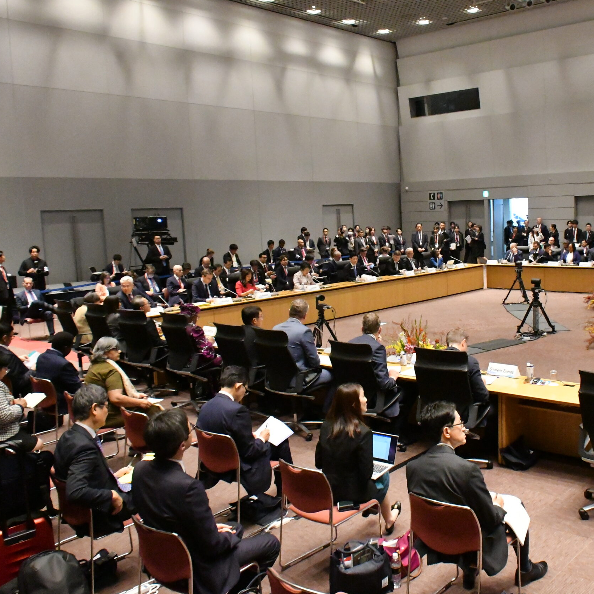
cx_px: 420
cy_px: 295
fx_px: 679
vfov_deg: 47.2
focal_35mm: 35
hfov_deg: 46.1
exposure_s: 1/125
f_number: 5.6
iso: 16000
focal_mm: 18
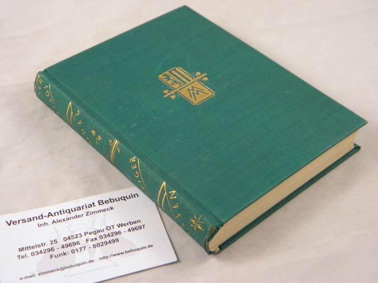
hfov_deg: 32.7
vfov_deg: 24.8
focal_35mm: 59
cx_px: 189
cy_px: 142
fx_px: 644
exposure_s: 1/50
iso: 160
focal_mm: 10.6
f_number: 4.1
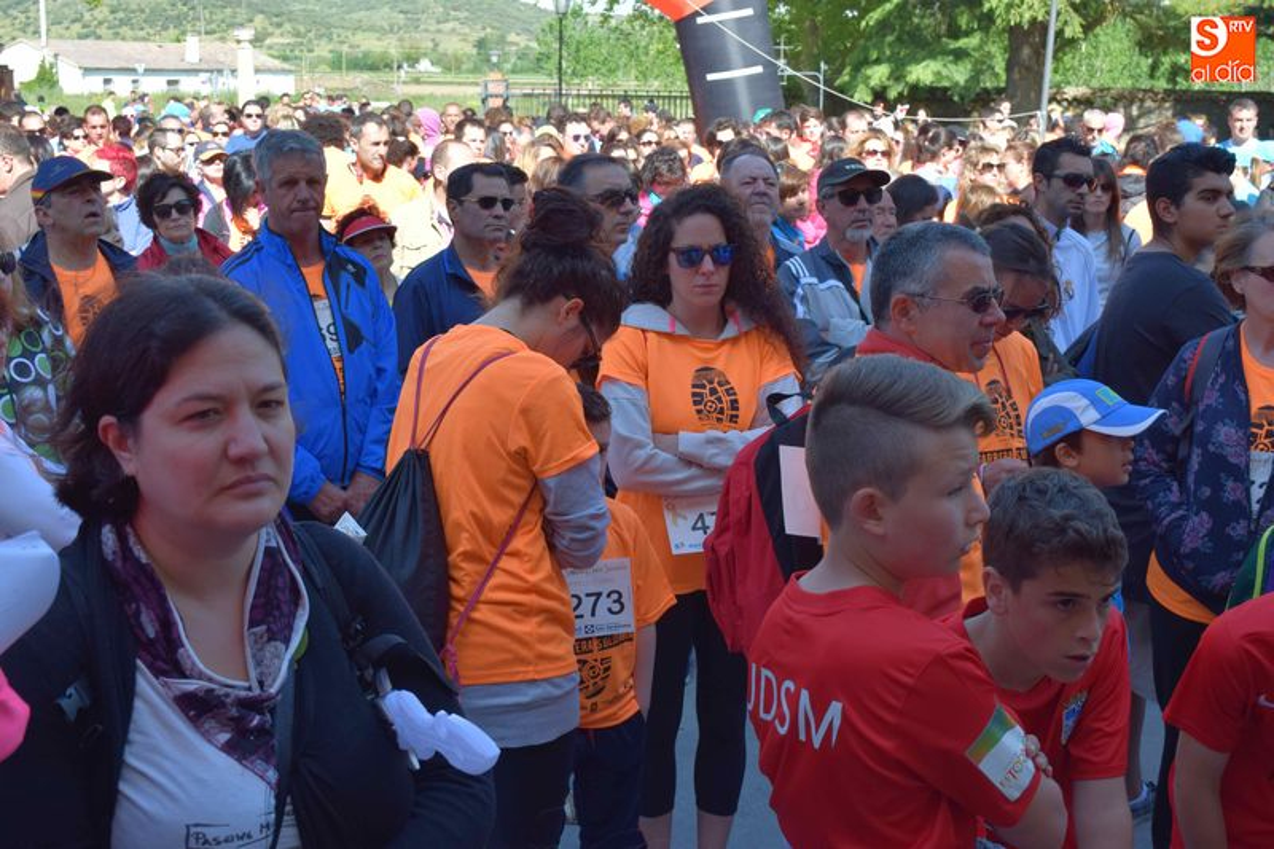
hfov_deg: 41.1
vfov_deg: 28.1
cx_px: 637
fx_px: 1698
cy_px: 424
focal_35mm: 48
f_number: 8
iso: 200
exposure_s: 1/250
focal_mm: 32
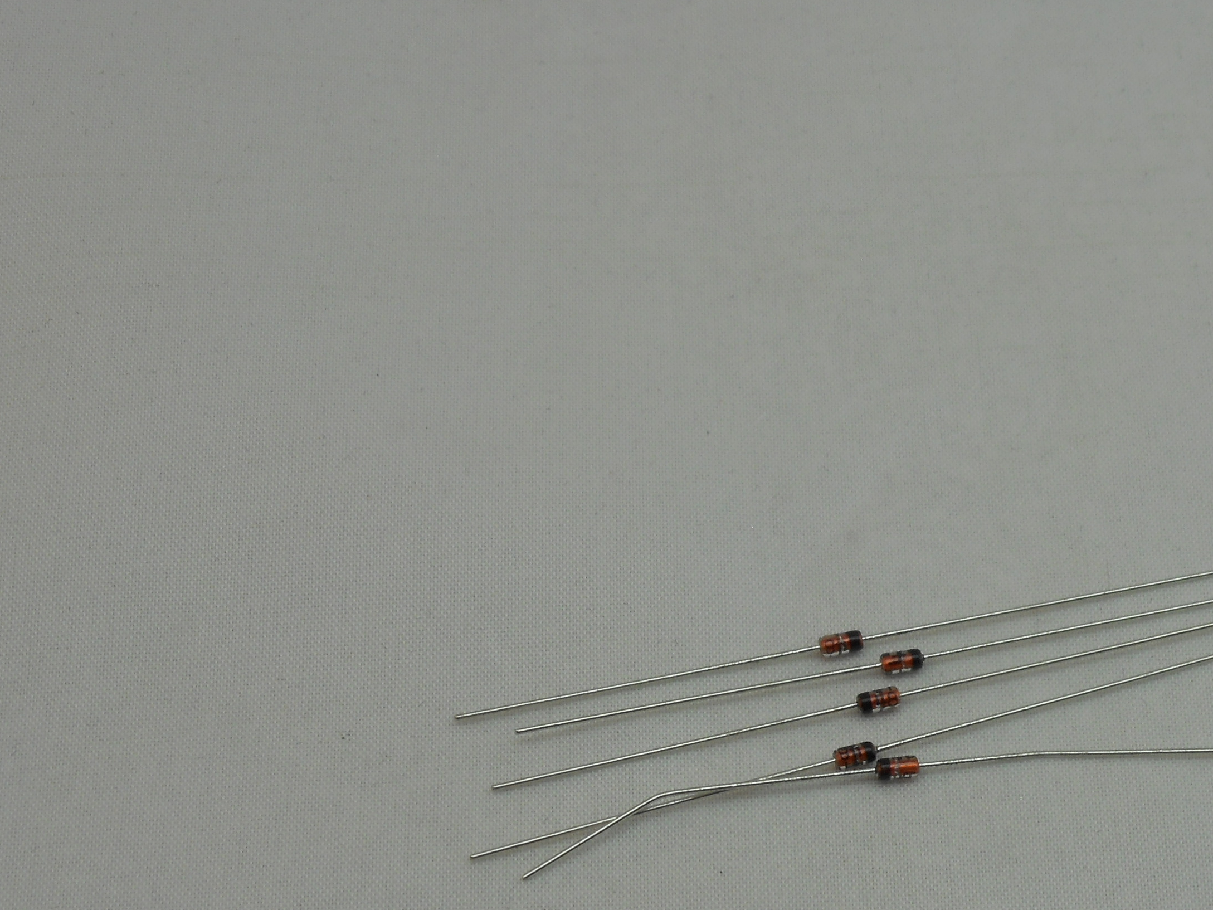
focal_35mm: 129
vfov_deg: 11.5
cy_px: 640
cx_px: 890
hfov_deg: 15.2
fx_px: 4521
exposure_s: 1/50
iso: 80
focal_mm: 13.8
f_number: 5.5
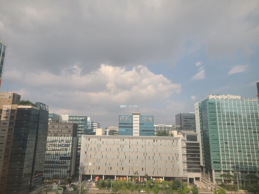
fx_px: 195
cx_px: 130
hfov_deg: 67.3
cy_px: 97
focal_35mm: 26
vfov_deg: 53.1
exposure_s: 1/468
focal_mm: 5.4
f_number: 1.8
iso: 40
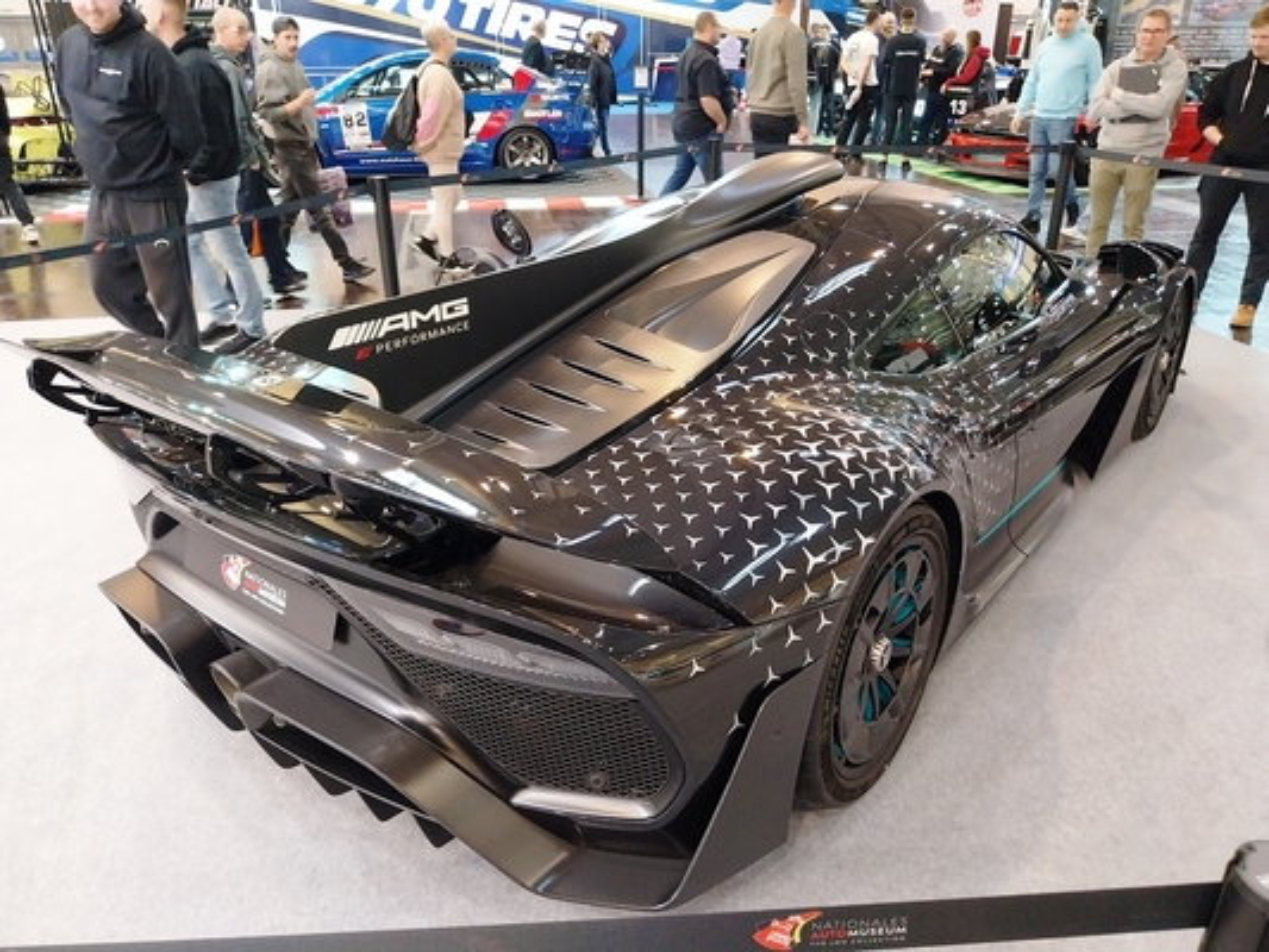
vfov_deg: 53.1
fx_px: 953
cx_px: 634
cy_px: 476
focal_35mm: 26
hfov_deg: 67.3
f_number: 1.8
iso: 400
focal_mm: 4
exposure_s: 1/50
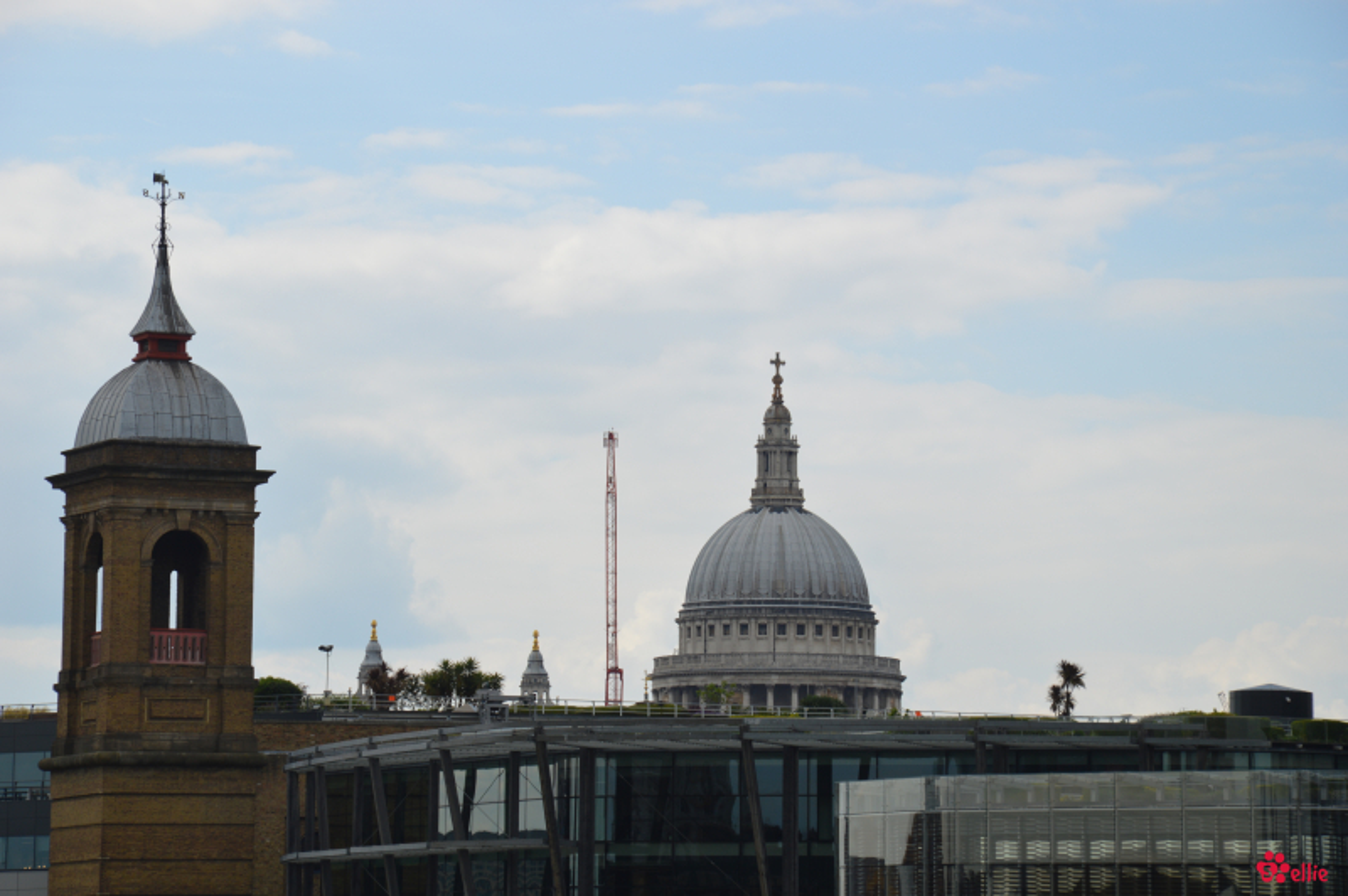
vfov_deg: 8.7
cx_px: 674
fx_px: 5893
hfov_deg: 13.1
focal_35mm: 158
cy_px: 448
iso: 100
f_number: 8
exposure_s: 1/250
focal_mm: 105
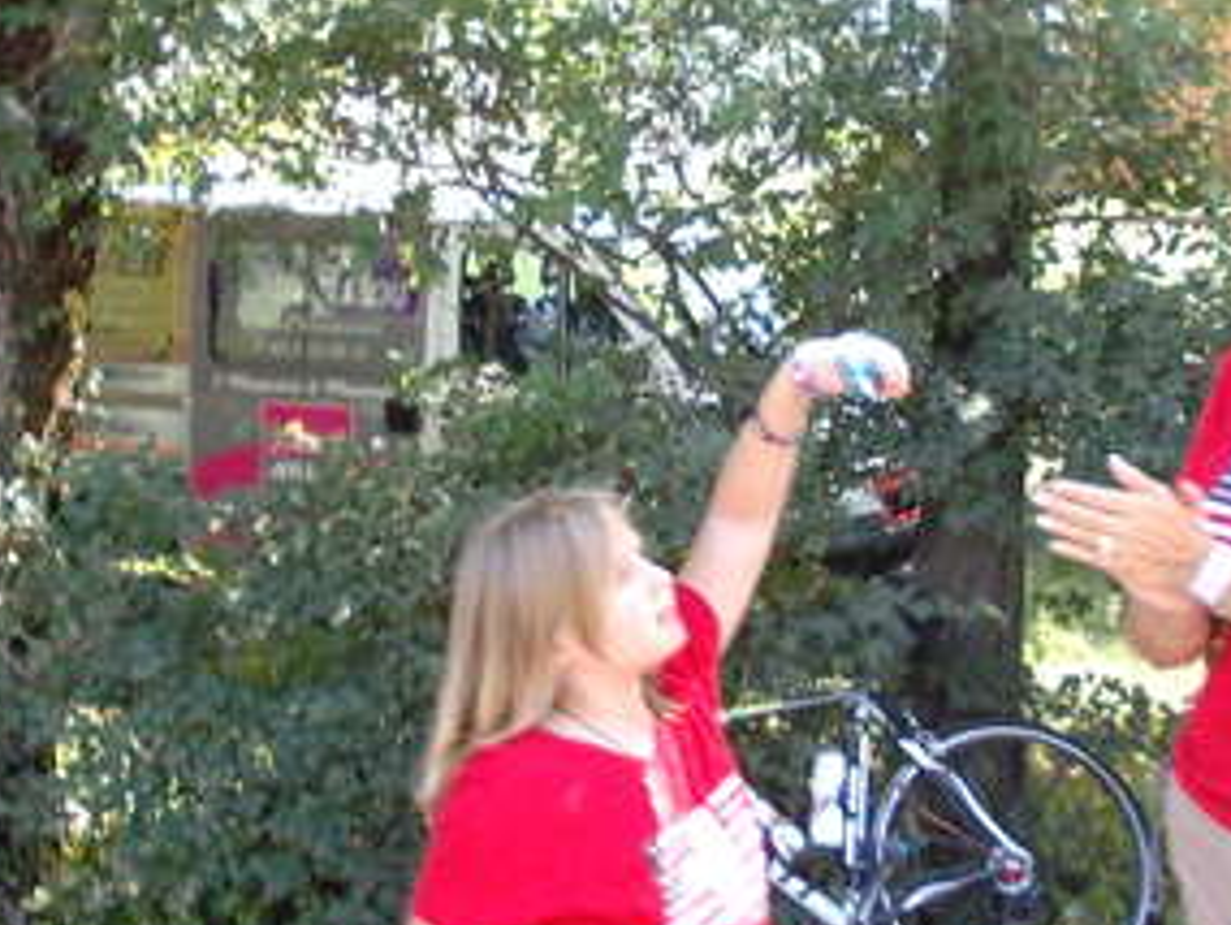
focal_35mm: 59
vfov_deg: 24.8
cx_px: 743
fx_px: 2099
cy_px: 506
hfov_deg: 32.6
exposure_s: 1/200
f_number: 2.7
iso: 80
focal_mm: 4
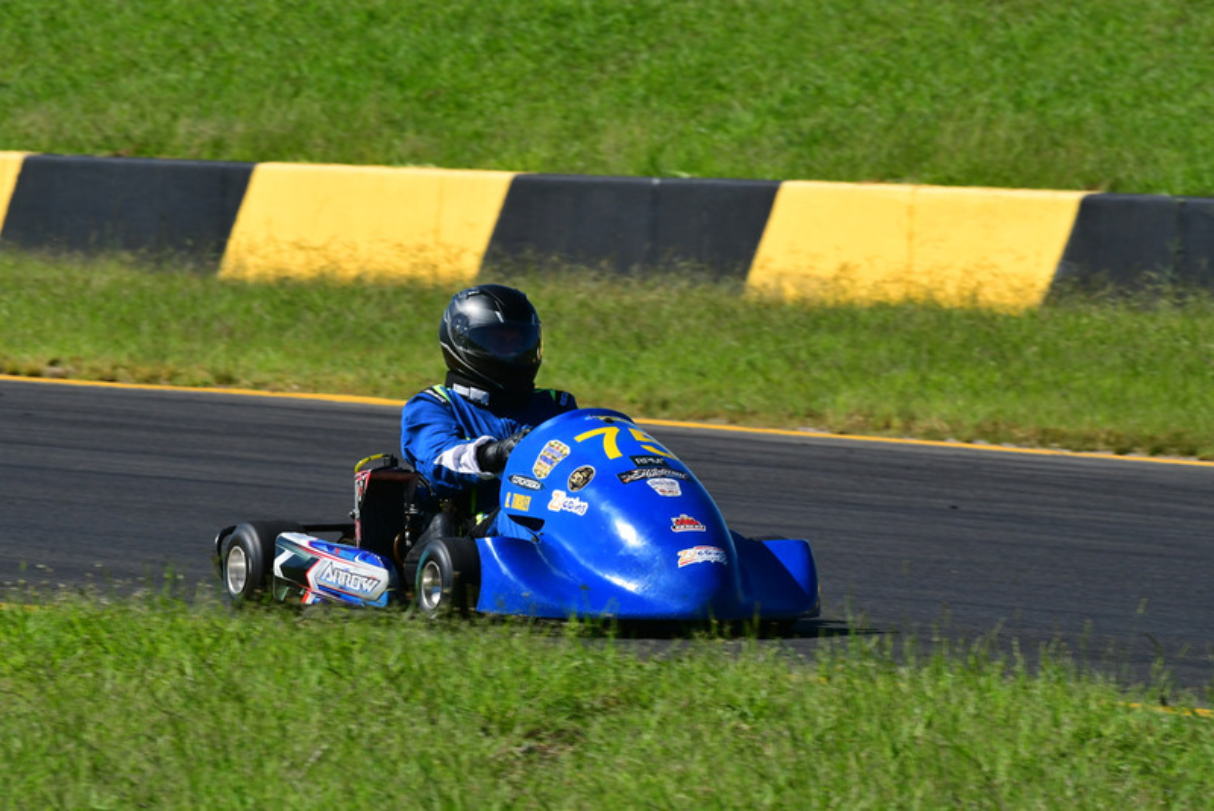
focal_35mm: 435
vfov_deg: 3.2
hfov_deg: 4.7
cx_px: 607
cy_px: 406
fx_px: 14674
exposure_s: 1/640
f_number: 13
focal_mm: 290
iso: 500
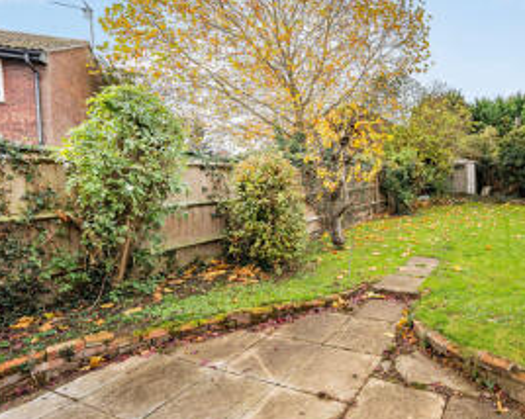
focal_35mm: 20
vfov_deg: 68.0
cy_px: 195
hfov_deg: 74.5
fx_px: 311
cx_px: 396
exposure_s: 1/200
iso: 320
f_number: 9
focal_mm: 12
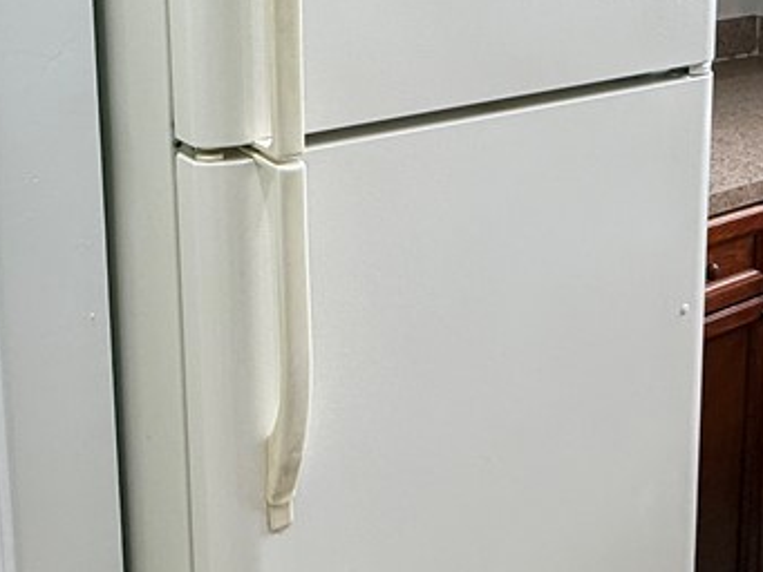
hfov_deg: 43.5
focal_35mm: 42
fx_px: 926
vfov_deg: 32.1
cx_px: 201
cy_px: 25
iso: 125
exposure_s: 1/120
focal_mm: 2.22
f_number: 2.2
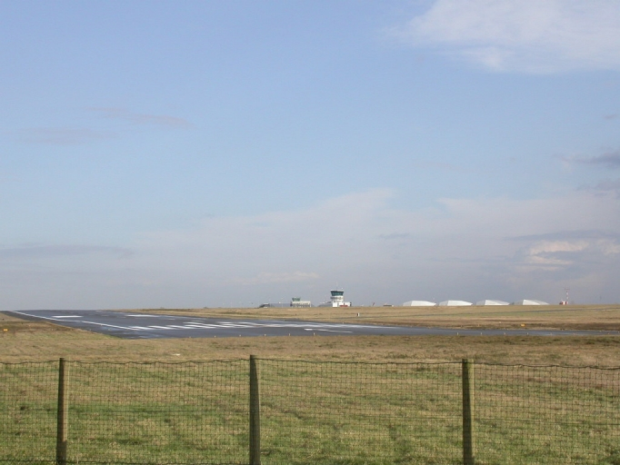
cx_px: 310
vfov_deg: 16.8
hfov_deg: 22.2
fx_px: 1577
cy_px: 232
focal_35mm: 88
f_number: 6.6
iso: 100
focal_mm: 18.2
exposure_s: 1/442
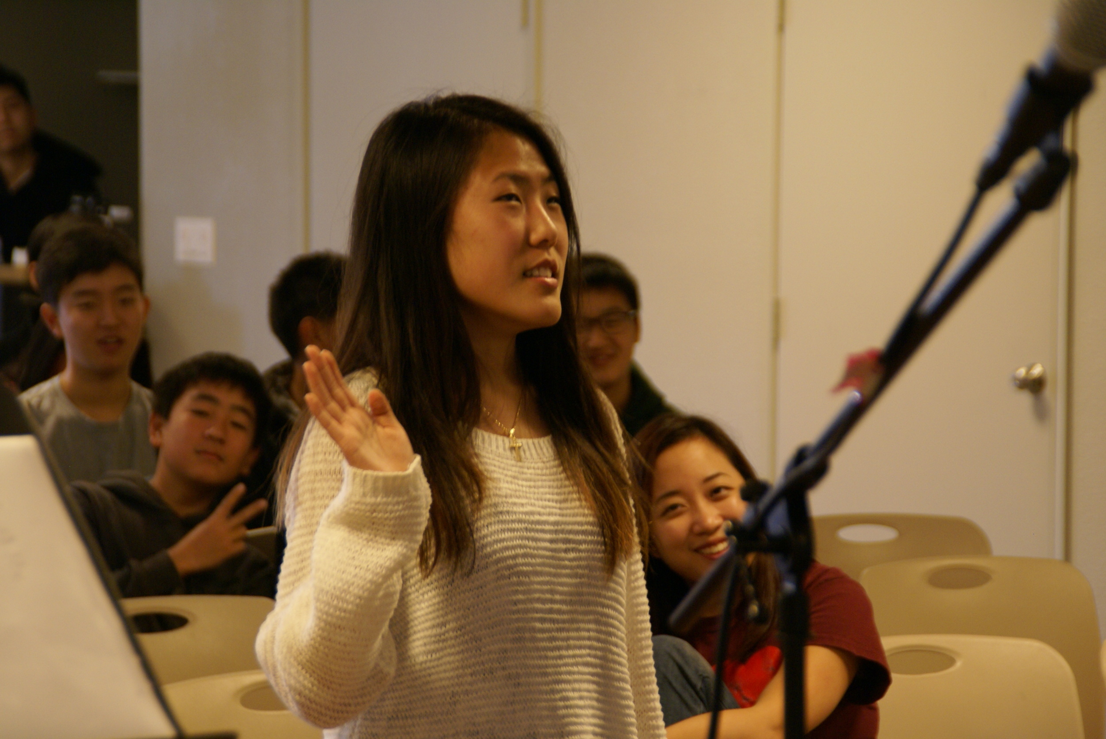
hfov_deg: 11.4
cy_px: 370
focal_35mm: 180
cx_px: 553
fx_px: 5534
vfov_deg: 7.6
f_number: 6.3
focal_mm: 120
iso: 400
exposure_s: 1/15
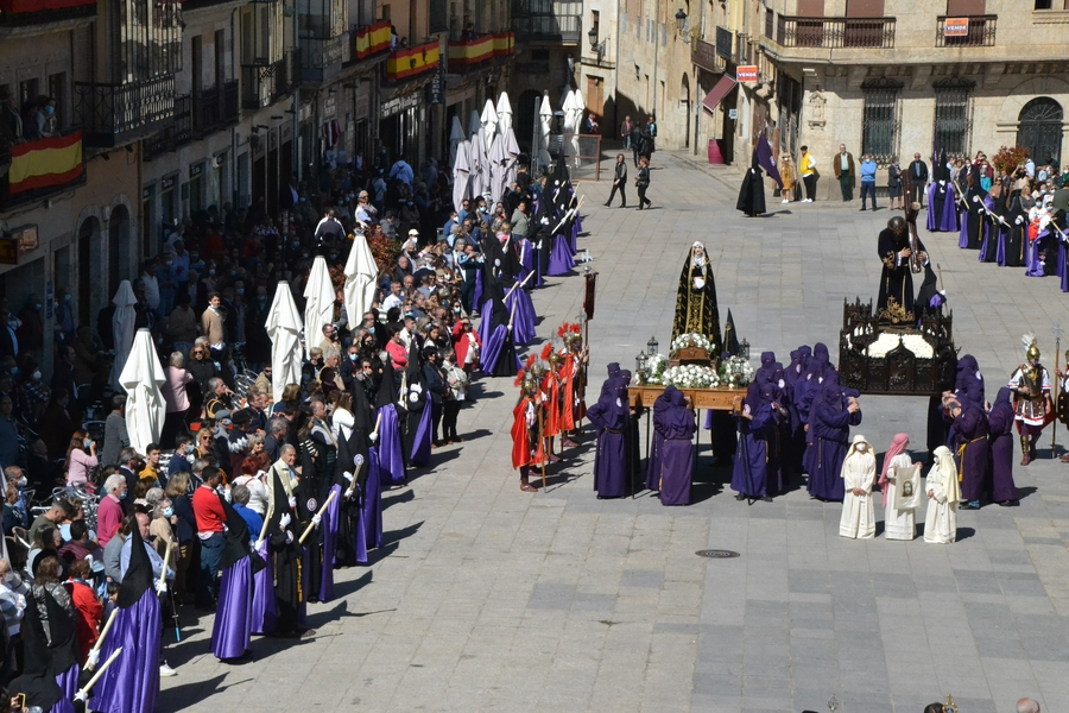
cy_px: 356
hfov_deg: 19.5
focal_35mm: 105
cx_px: 534
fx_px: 3118
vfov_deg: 13.0
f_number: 14
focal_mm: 70
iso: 3200
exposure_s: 1/3200
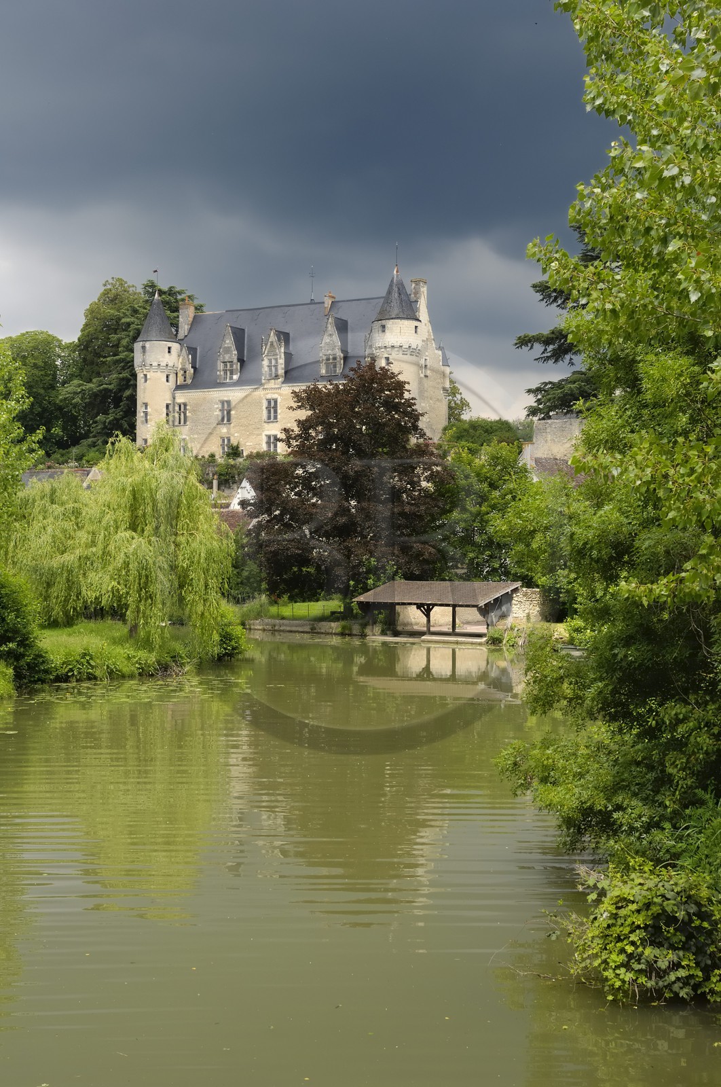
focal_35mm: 57
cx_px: 360
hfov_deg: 23.7
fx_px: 1717
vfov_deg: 35.1
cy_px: 544
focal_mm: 38
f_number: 6
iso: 100
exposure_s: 1/160
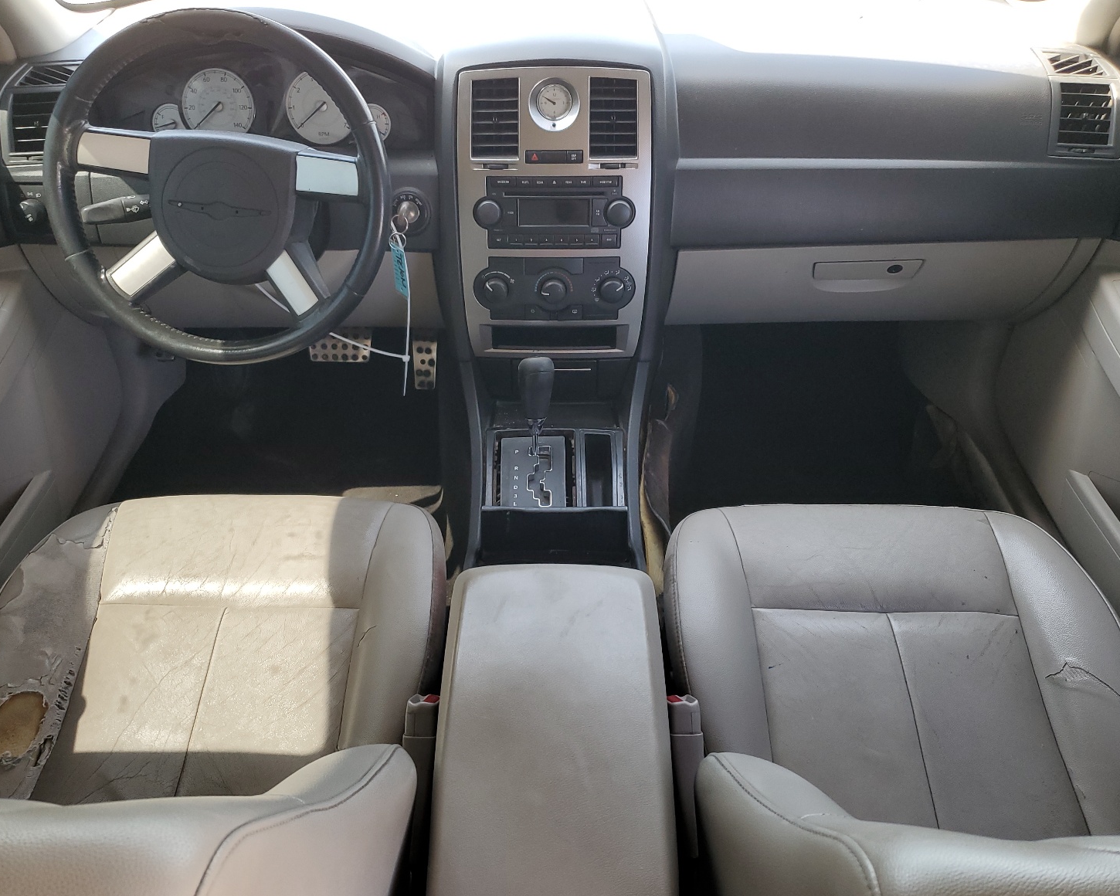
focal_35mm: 28
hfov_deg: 62.2
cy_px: 438
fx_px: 928
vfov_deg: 51.5
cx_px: 535
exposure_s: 1/120
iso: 63
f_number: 1.5
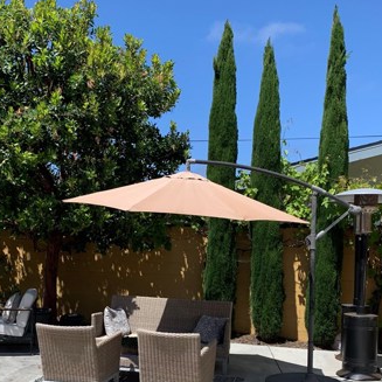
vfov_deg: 37.2
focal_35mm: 45
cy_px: 252
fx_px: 562
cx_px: 138
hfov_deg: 37.3
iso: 25
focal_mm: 4.25
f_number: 1.8
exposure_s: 1/2114
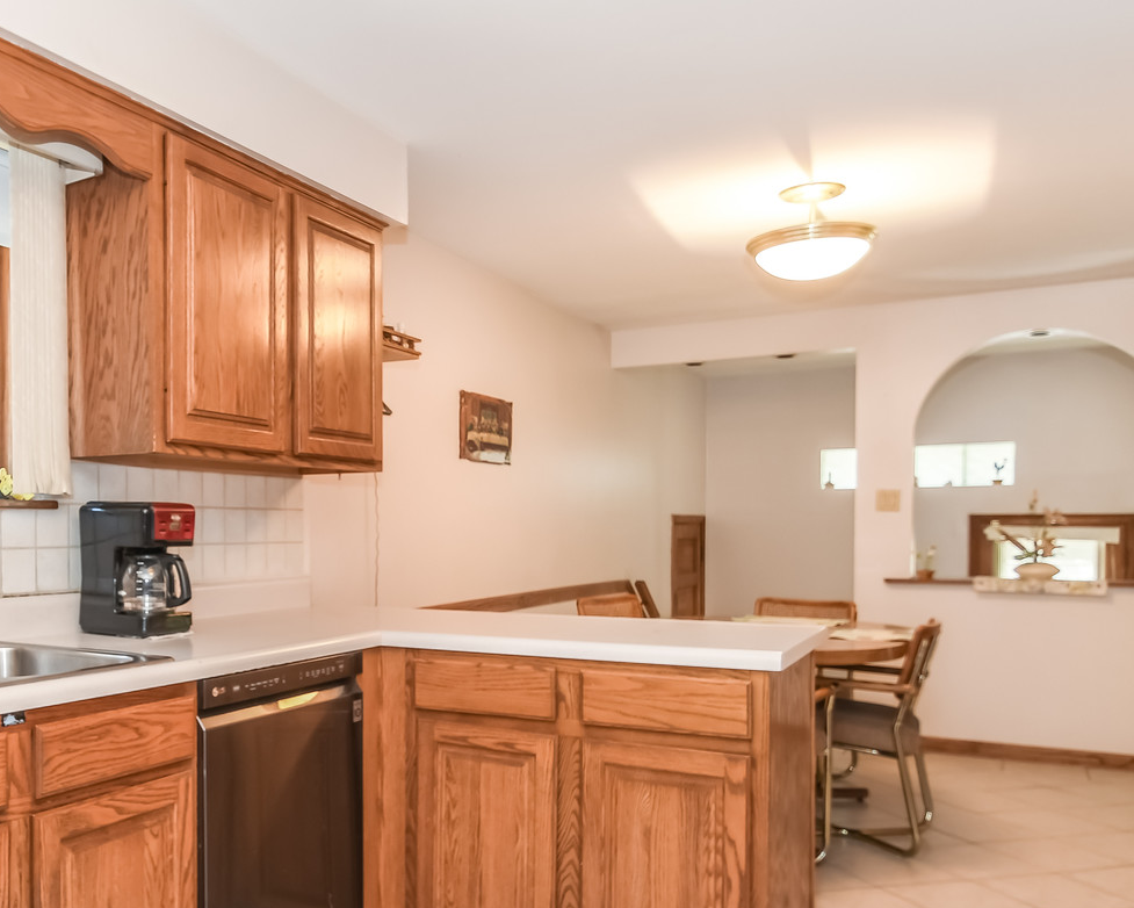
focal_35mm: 28
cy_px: 525
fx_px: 940
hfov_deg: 58.9
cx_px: 282
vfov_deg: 51.3
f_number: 8
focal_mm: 12
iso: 400
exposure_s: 1/320
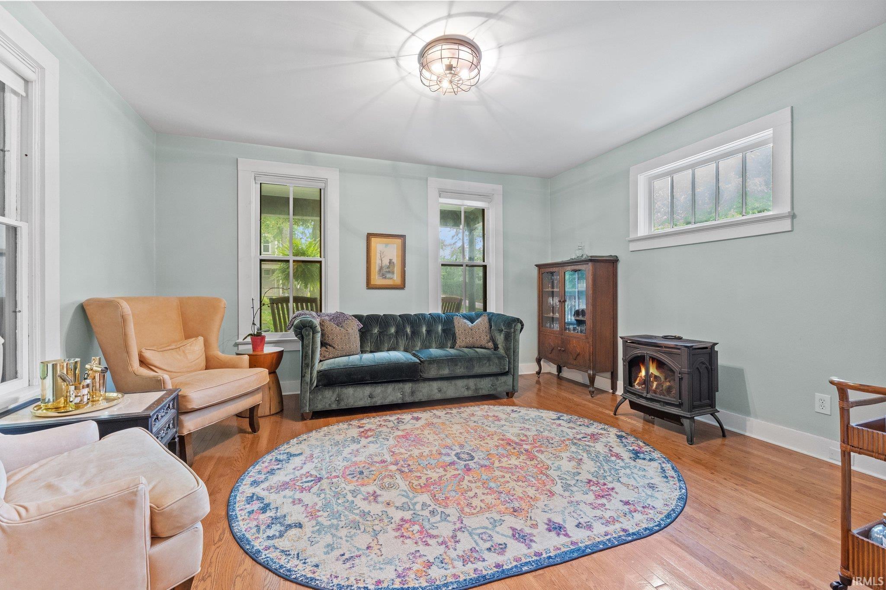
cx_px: 443
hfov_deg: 100.4
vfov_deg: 77.3
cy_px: 295
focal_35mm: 15
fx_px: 369
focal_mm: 10
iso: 800
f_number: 4
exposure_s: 1.6
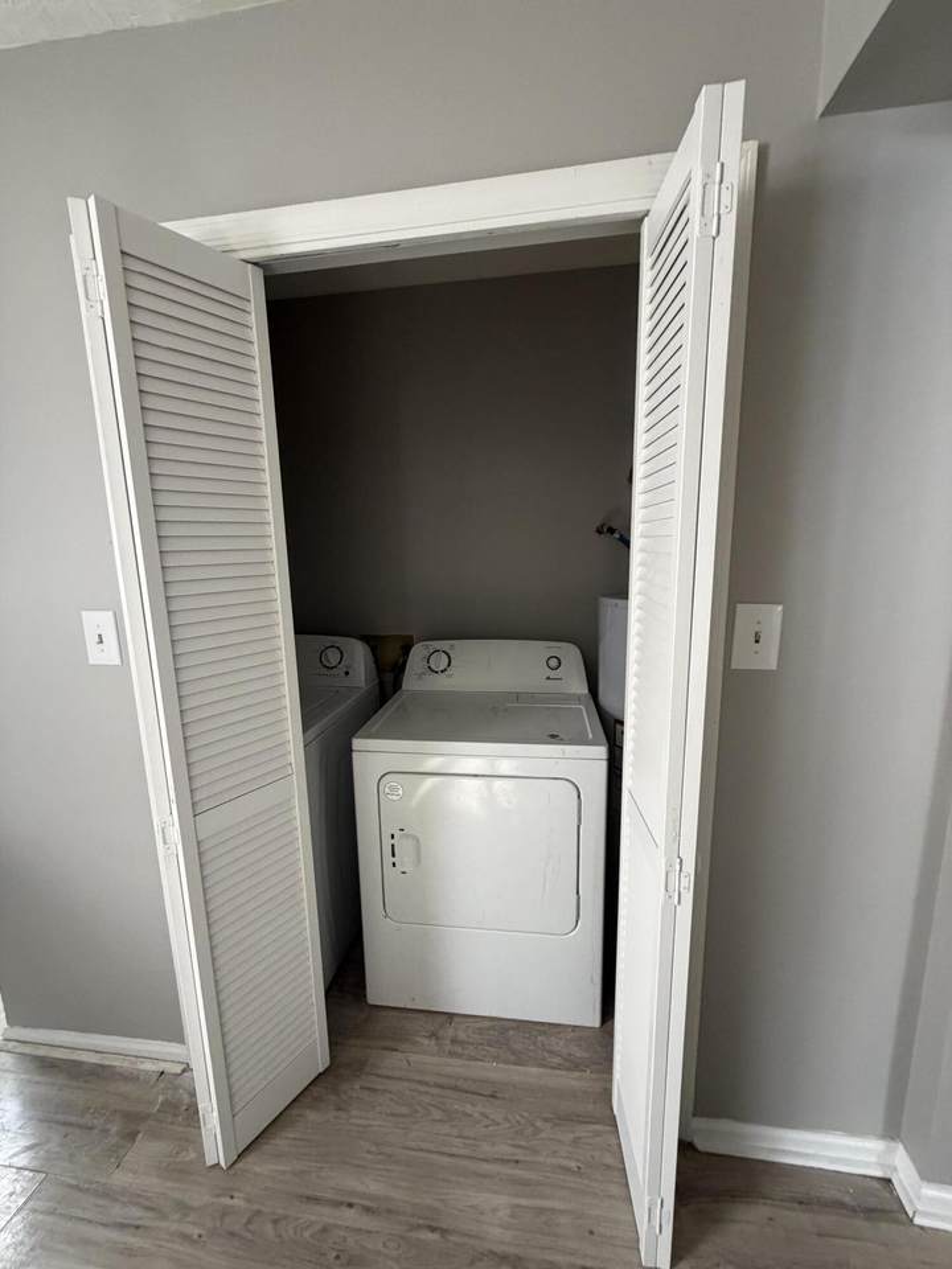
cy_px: 634
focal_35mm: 14
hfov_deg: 85.7
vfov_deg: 102.1
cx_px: 476
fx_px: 513
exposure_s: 1/121
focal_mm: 2.22
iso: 320
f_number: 2.2
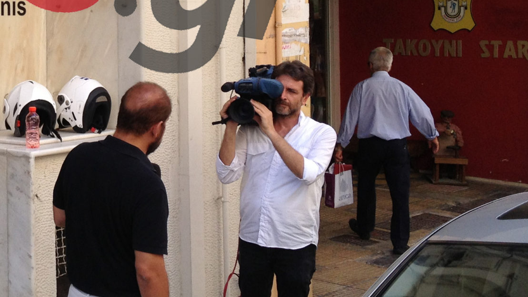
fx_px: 1232
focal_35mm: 88
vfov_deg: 13.5
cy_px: -3
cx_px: 15
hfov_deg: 23.3
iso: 50
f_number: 2.4
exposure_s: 1/345
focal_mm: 4.28
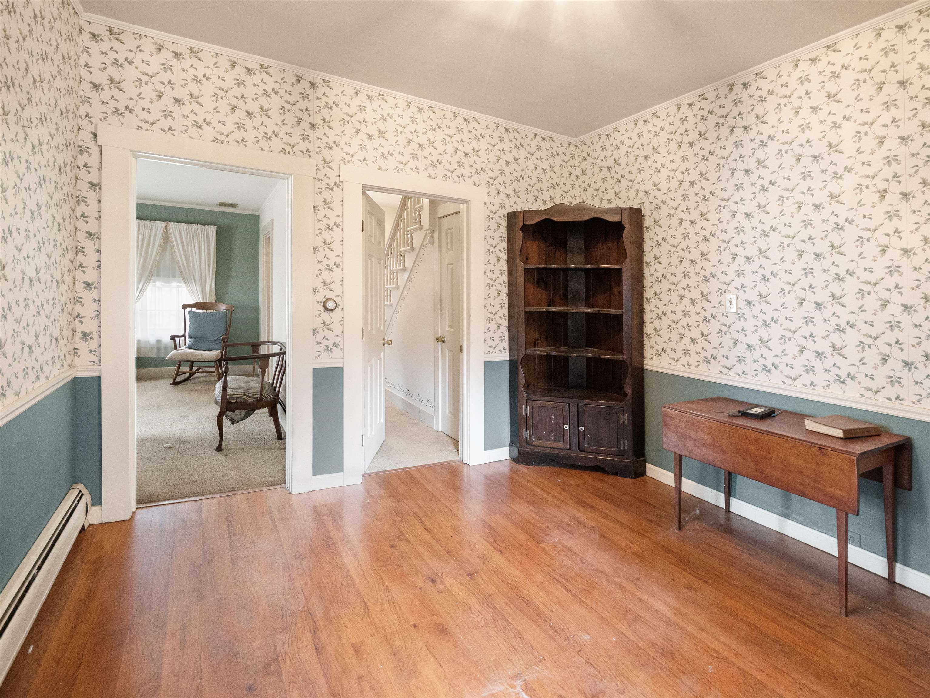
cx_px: 465
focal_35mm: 16
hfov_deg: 94.5
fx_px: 430
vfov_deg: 78.2
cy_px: 349
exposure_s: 1/30
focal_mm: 8
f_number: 2.8
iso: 3200
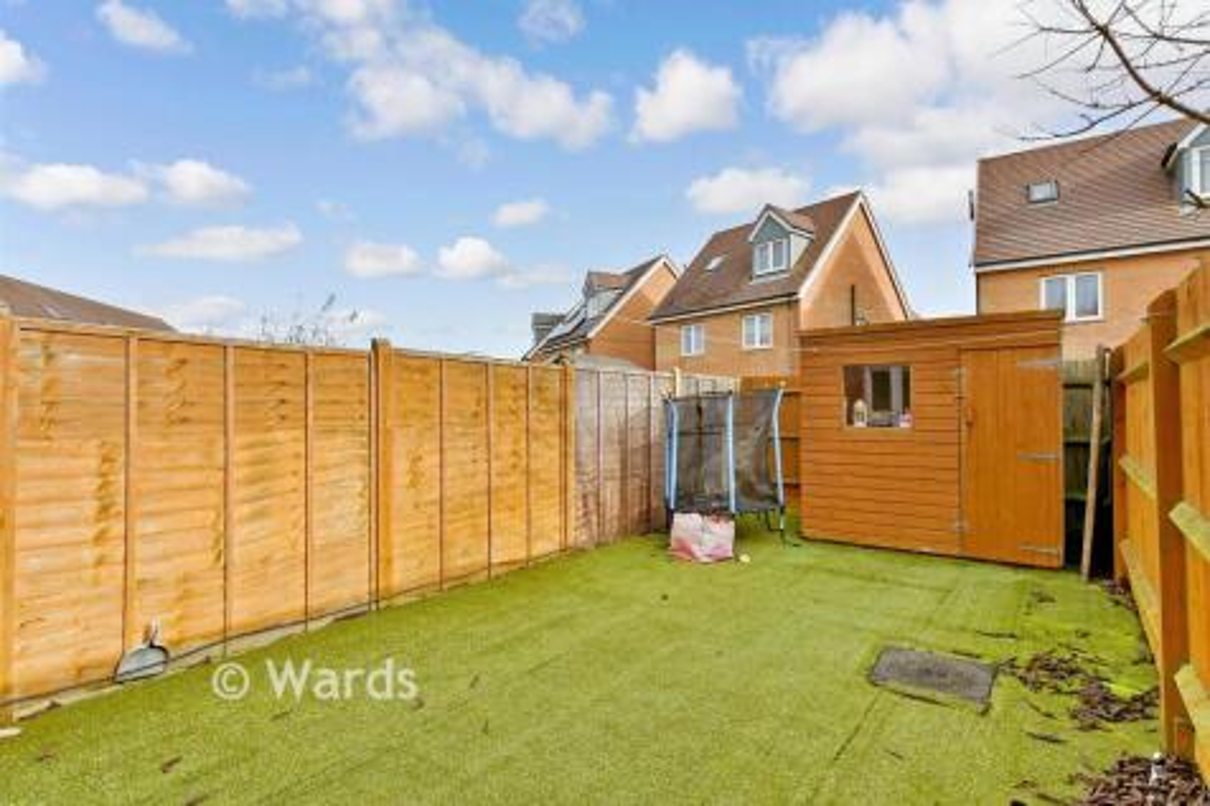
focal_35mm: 17
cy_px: 403
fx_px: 571
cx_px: 605
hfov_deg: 93.3
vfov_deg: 70.4
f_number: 8
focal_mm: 11.5
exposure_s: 1/1600
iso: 1250
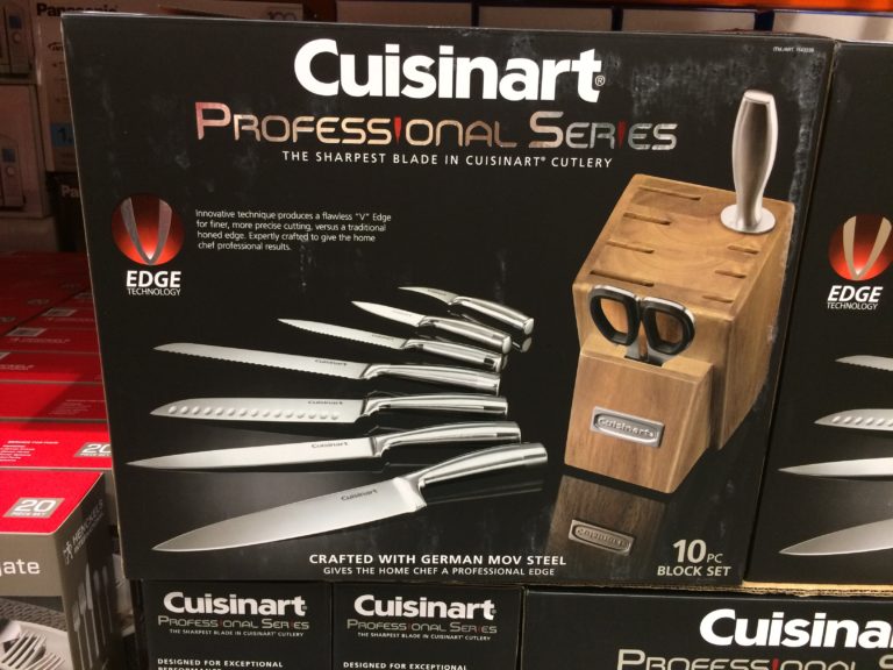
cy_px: 335
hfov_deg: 61.7
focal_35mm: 29
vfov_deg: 48.2
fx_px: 748
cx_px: 446
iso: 160
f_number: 2.2
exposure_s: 1/30
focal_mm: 4.15
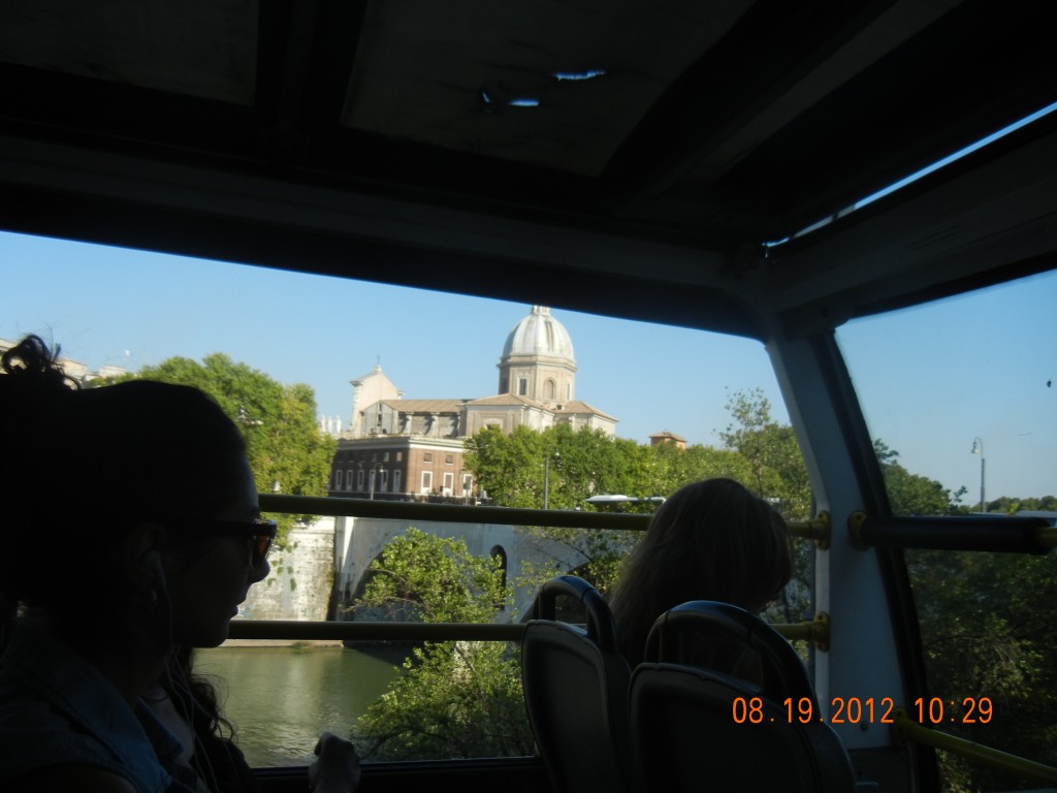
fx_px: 916
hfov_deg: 60.0
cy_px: 396
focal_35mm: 30
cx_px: 528
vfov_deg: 46.8
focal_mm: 5.4
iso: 160
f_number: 7
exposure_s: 1/304
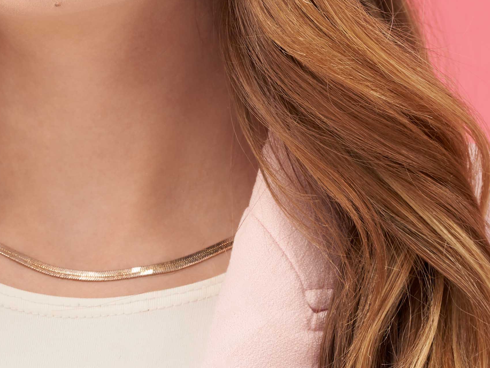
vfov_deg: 3.8
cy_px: 129
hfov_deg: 5.1
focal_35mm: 389
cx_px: 33
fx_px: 5507
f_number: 8
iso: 100
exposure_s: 1/100
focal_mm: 115
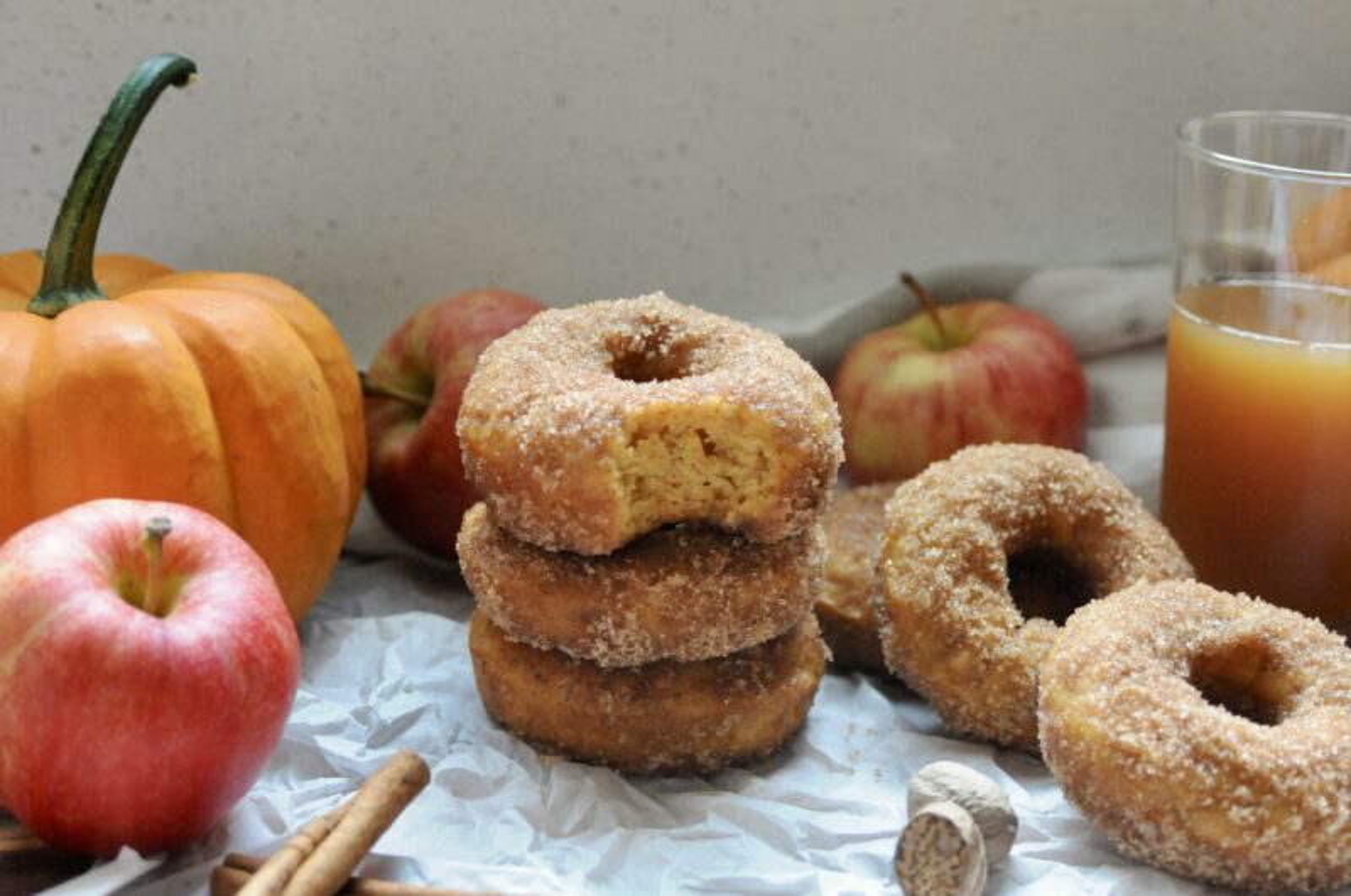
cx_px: 676
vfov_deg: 20.6
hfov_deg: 30.6
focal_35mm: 66
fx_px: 2473
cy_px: 448
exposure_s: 1/125
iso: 2000
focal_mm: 44
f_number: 4.5
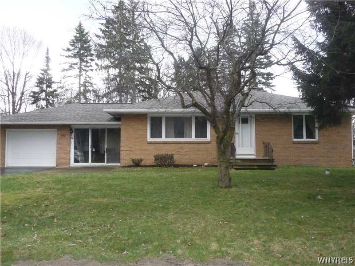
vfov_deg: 44.2
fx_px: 328
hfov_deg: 56.8
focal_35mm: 32
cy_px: 133
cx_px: 178
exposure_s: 1/640
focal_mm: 5.3
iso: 800
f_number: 3.5
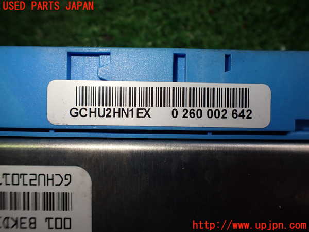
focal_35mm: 30
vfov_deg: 46.8
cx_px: 154
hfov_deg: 60.0
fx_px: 268
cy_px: 116
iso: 100
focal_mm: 5.4
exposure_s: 1/200
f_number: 2.3
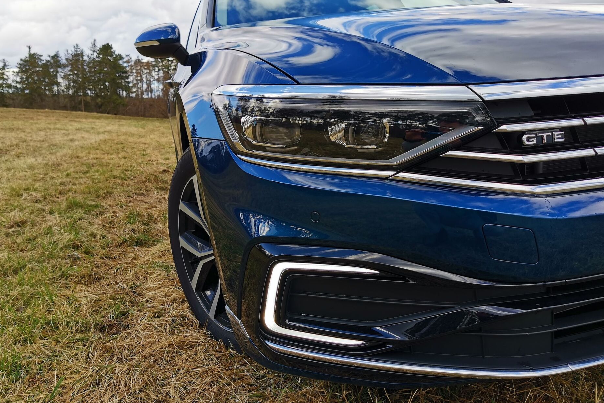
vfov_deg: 46.4
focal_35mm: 28
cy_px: 212
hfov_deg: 65.5
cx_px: 310
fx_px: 470
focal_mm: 4.66
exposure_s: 1/1035
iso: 50
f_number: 1.4
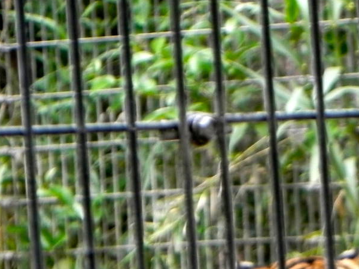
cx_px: 346
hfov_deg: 2.2
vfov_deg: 1.7
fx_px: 9323
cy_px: 321
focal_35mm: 899
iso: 160
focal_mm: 59.9
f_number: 5
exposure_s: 1/187
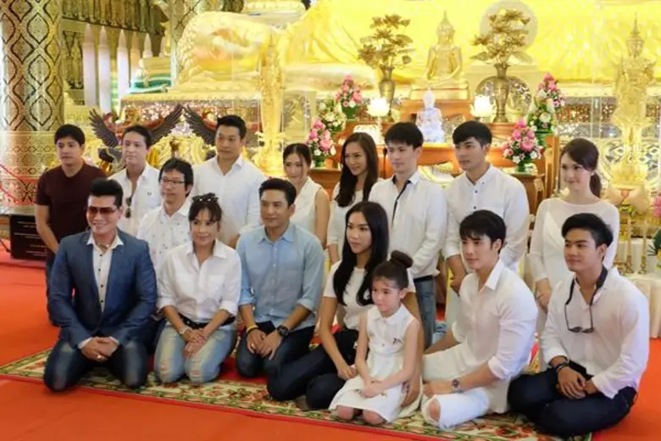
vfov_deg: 30.5
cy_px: 220
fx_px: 808
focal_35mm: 44
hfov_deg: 44.5
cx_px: 330
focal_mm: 29.5
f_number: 4.7
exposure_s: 1/30
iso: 2000
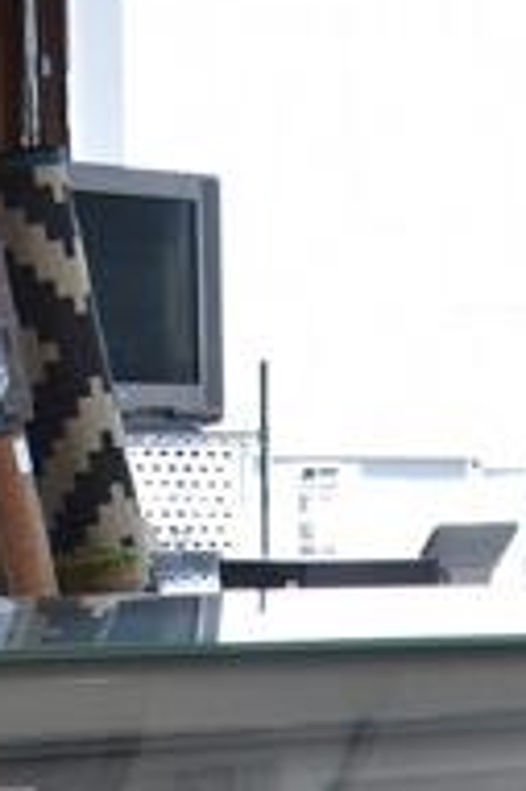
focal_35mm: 129
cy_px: 1762
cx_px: 410
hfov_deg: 10.6
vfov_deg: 13.0
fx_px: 2832
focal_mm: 18
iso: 400
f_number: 4
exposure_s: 1/250
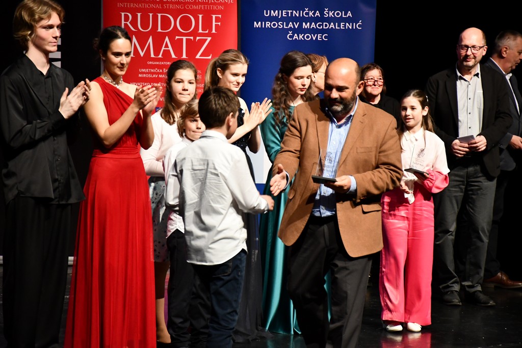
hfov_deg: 15.2
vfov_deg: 10.2
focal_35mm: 135
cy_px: 174
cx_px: 261
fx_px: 1958
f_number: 5.3
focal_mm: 90
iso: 3600
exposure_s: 1/125
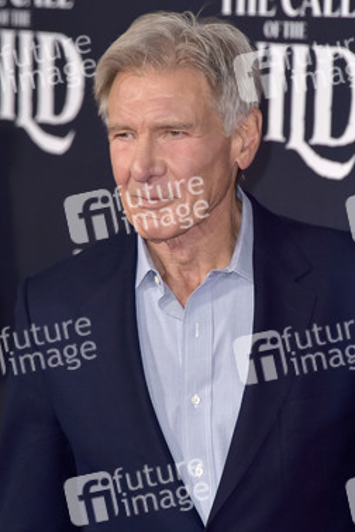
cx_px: 178
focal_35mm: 265
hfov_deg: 5.2
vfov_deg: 7.8
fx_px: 3912
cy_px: 281
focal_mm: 250
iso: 500
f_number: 7.1
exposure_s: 1/250
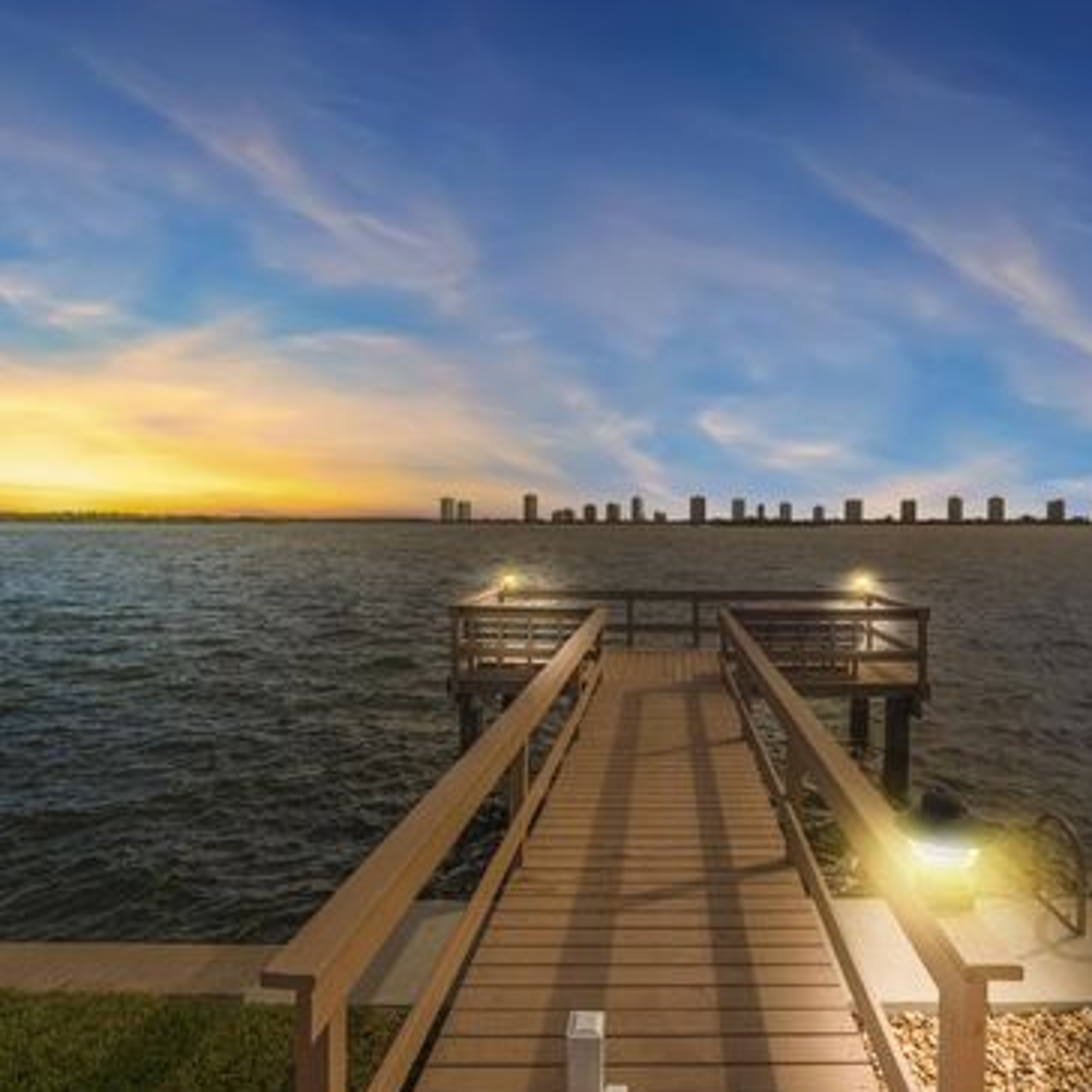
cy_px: 542
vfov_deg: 84.0
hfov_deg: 83.0
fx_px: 607
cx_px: 654
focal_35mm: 17
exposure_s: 1/320
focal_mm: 7
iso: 200
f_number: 6.3
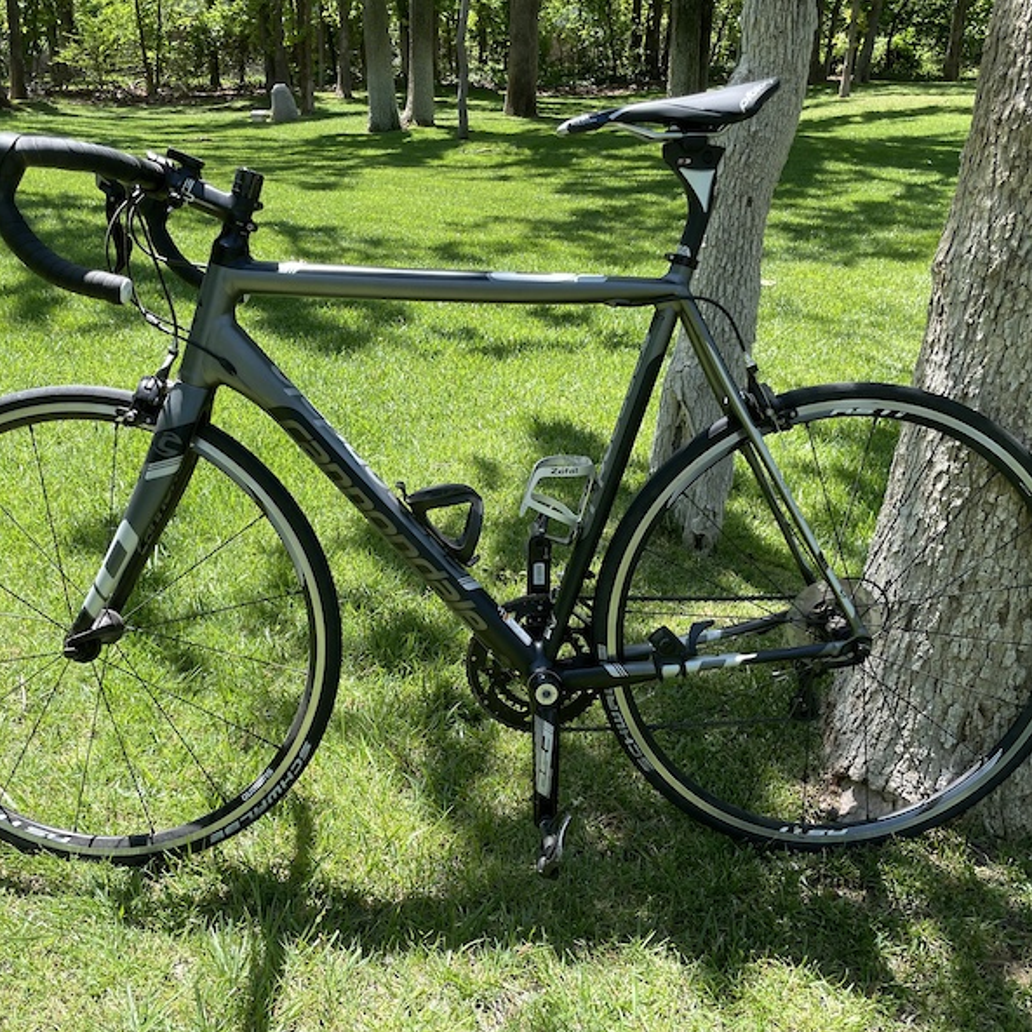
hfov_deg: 52.4
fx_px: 1046
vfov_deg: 52.5
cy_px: 515
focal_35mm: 31
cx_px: 454
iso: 32
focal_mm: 4.2
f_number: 1.6
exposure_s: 1/785
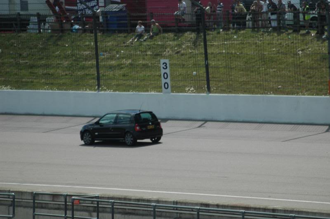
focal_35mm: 218
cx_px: 165
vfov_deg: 6.3
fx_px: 1991
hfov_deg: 9.5
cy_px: 110
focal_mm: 145
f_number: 4.5
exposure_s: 1/1250
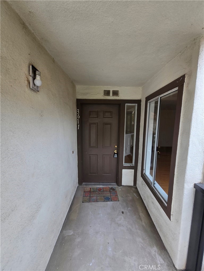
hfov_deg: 89.9
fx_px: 102
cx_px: 102
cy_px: 136
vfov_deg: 106.2
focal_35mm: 13
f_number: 2.2
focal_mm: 1.7
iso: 40
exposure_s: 1/60
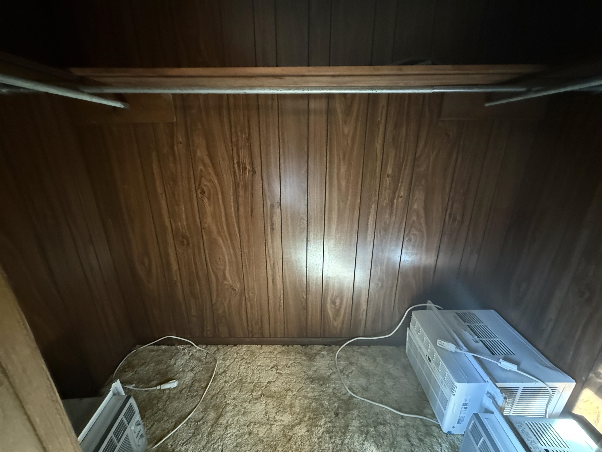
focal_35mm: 14
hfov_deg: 102.1
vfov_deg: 85.7
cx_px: 301
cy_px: 226
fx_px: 243
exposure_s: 1/30
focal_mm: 2.22
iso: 1250
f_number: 2.2
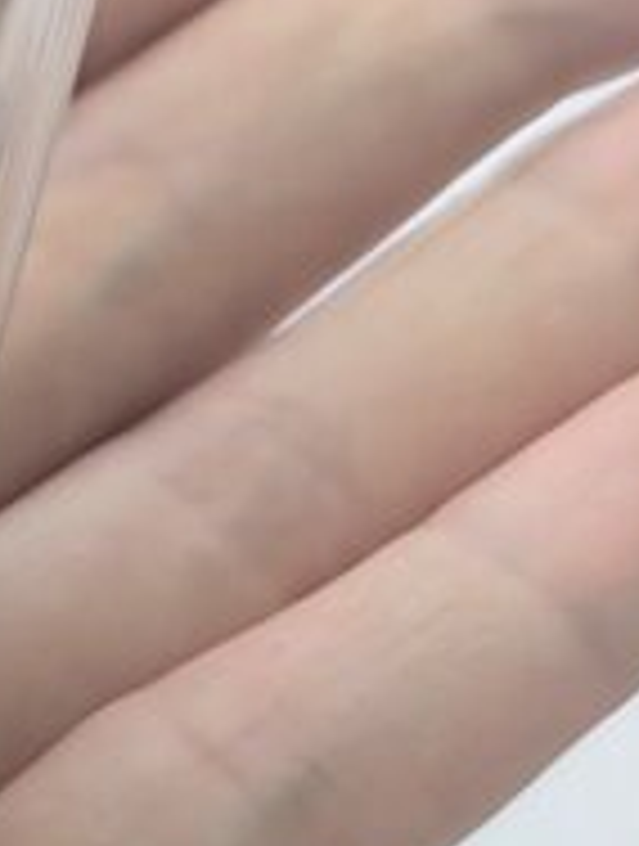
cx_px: -598
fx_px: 2769
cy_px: 657
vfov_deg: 17.3
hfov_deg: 11.9
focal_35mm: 113
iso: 210
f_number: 1.89
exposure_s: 1/60
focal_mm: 5.43
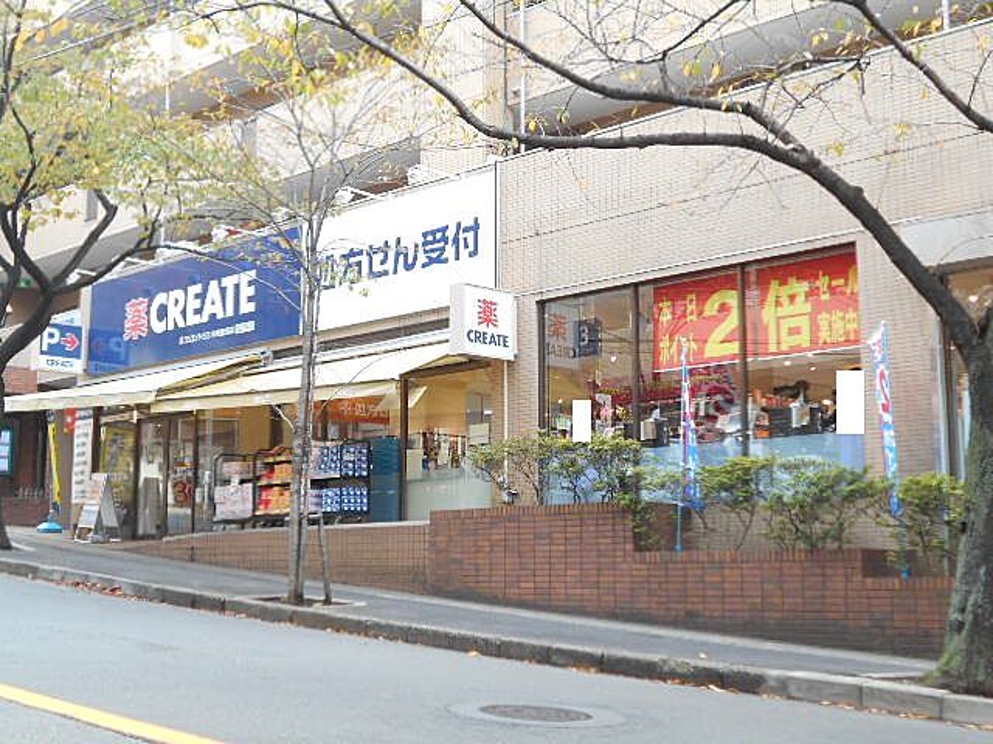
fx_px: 1434
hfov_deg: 38.2
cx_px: 496
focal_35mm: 50
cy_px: 372
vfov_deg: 29.1
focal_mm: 8.8
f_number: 4.5
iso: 80
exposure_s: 1/30
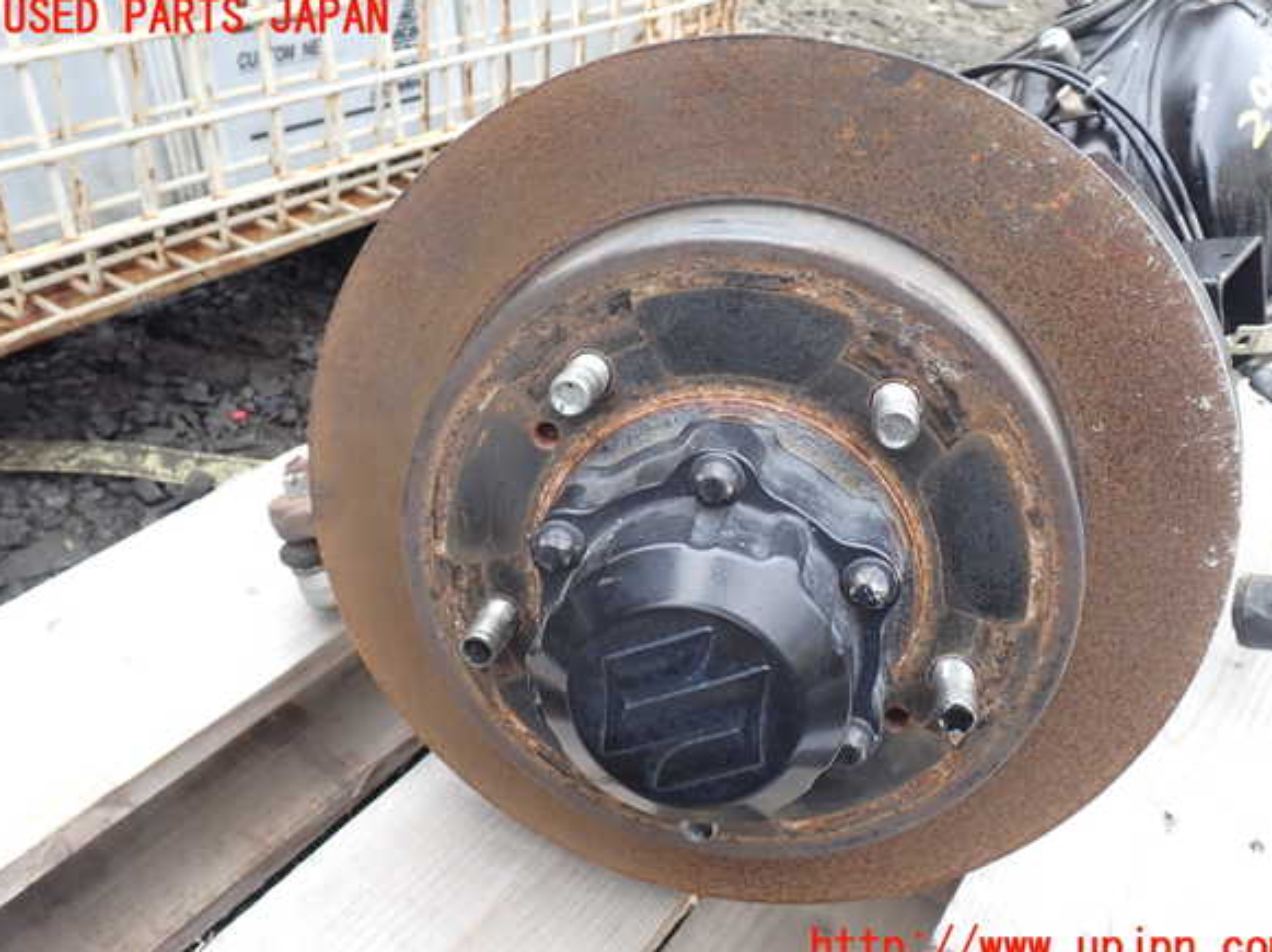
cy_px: 484
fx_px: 1138
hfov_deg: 58.4
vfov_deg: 45.4
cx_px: 648
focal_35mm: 31
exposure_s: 1/60
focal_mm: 5.4
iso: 100
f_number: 3.2
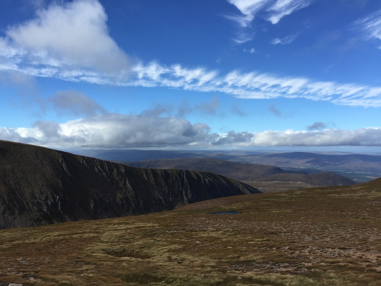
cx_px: 190
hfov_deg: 61.7
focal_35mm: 29
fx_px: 319
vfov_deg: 48.2
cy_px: 143
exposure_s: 1/1980
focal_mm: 4.15
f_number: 2.2
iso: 32
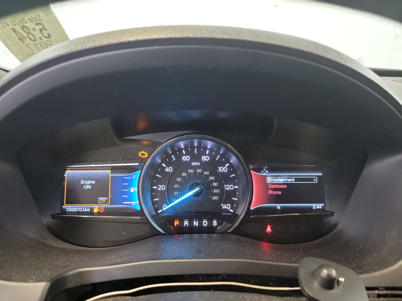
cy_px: 150
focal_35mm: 24
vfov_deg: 56.8
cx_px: 201
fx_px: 279
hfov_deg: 71.6
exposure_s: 1/39
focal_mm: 6.7
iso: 839
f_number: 1.8
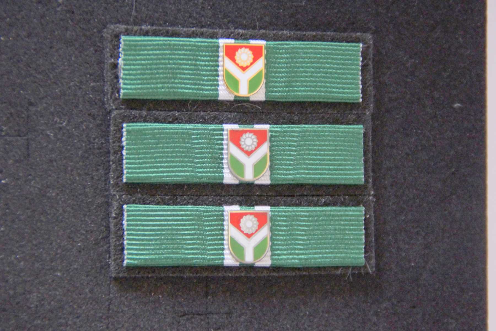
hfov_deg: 10.2
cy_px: 166
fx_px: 2790
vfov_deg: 6.8
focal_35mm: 202
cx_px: 248
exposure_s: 1/15
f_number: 6.3
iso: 1600
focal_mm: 135
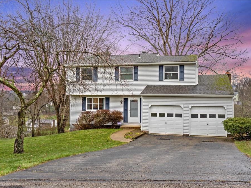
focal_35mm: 33
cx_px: 142
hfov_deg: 55.2
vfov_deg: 42.9
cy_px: 95
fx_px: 239
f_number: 5
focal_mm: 30
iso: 125
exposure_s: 1/60
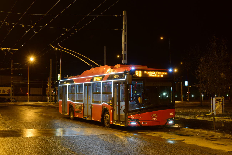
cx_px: 116
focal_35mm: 52
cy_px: 78
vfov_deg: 25.8
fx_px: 338
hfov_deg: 37.8
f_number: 6.3
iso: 200
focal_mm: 35
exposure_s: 1/1.3
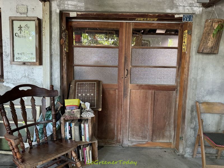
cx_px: 112
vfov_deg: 56.8
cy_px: 84
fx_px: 155
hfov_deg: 71.6
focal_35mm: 24
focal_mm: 6.76
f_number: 1.78
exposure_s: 1/60
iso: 320
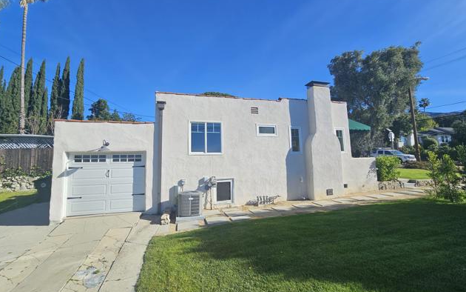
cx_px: 232
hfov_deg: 105.3
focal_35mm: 14
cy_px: 145
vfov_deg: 78.7
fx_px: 178
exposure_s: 1/3067
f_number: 2.2
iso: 50
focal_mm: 2.2
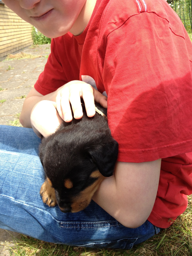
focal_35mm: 35
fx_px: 259
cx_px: 96
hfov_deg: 40.7
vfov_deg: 52.6
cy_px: 128
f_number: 2.4
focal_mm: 4.28
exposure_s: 1/283
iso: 64
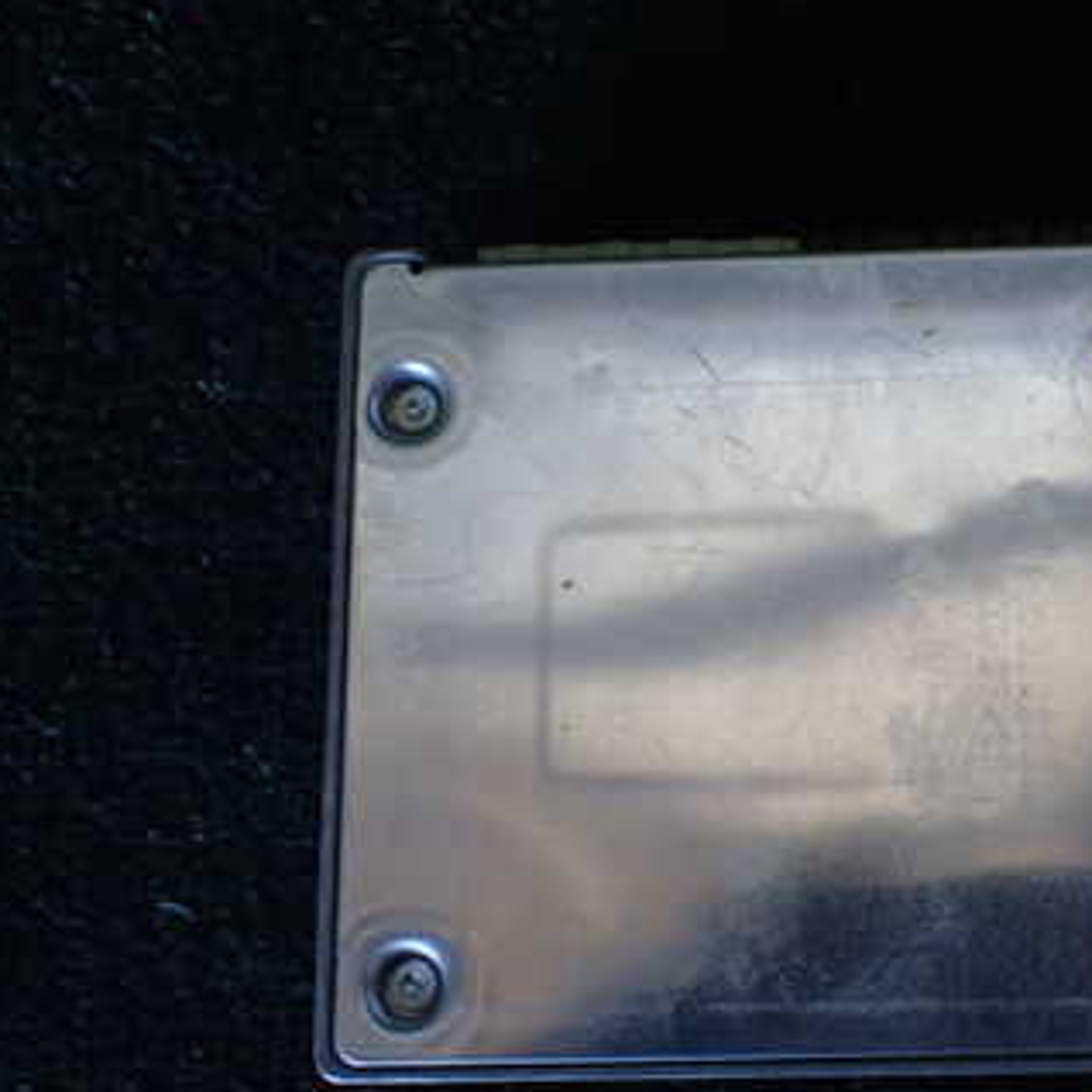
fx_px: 1785
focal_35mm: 50
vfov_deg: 34.0
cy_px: 604
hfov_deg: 32.5
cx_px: 958
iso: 250
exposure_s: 1/125
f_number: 2.3
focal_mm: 5.4
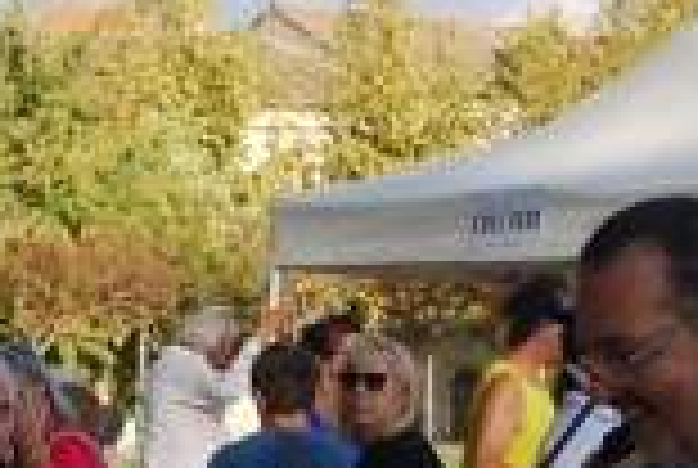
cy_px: 736
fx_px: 4507
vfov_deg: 5.9
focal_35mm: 232
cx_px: -122
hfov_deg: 8.8
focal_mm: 30
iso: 100
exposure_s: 1/160
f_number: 6.3
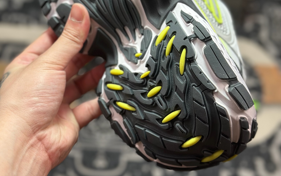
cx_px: 140
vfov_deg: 18.9
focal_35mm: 68
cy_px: 24
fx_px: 521
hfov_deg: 30.2
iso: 80
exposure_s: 1/458
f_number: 1.78
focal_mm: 6.86
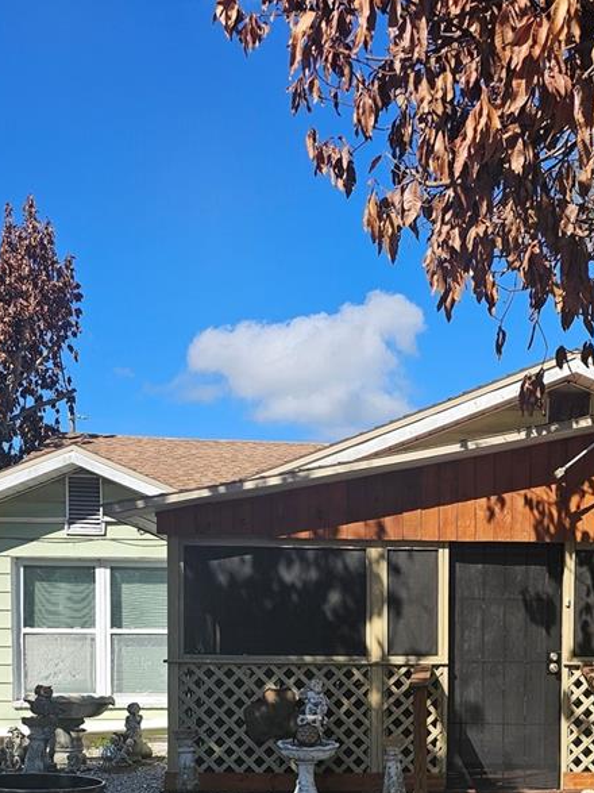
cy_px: 702
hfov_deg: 30.4
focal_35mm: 47
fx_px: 1076
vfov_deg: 37.9
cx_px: 440
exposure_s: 1/657
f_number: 1.7
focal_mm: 6.3
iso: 10
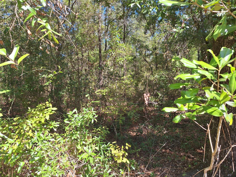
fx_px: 157
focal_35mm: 23
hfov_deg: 73.9
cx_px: 118
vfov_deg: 58.9
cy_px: 88
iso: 40
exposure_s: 1/513
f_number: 1.8
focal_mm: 5.54
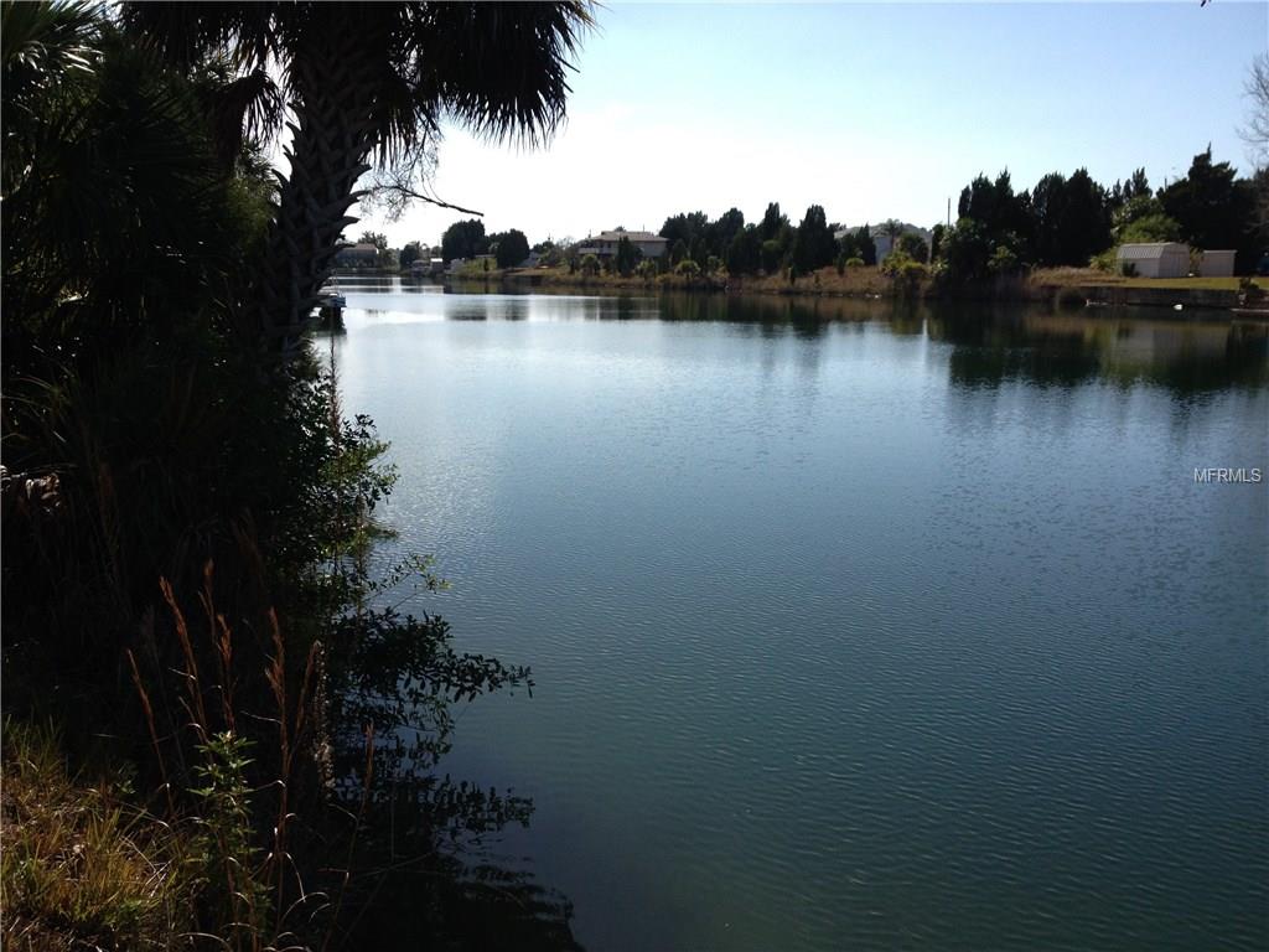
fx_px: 1283
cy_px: 476
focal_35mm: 35
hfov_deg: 52.6
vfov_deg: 40.7
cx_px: 634
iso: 64
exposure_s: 1/2762
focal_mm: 4.28
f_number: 2.4
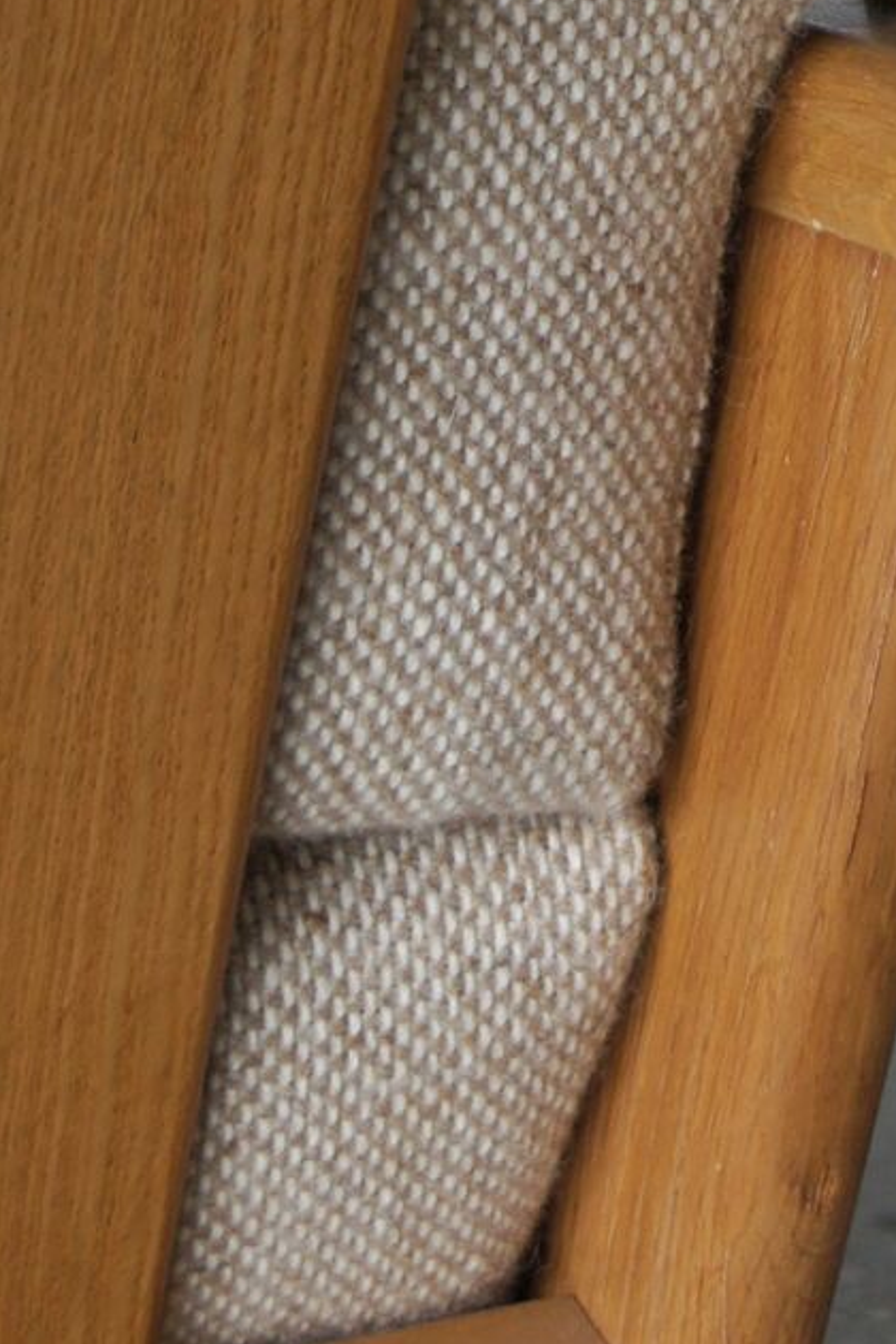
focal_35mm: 167
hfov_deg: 8.2
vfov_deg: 11.9
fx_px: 6219
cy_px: -529
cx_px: 1074
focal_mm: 35
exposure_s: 1/125
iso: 400
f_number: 5.6
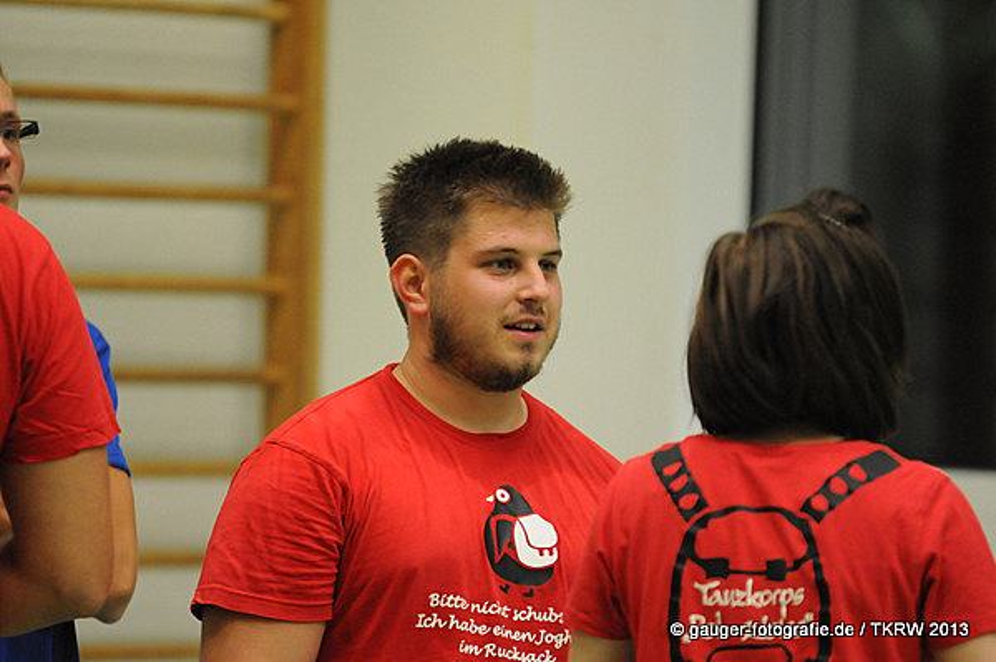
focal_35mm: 300
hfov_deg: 6.9
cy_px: 331
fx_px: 8293
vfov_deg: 4.6
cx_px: 498
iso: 2000
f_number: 2.8
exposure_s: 1/200
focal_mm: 200
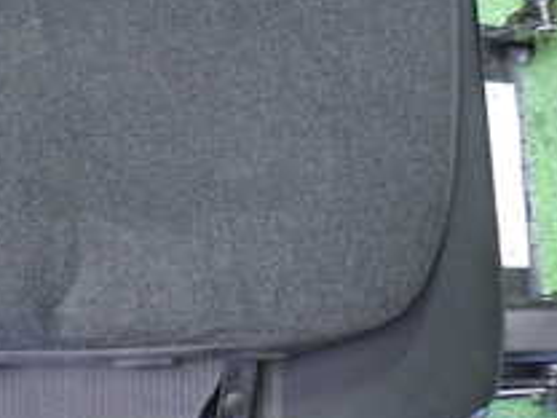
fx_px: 1159
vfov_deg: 20.0
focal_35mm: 72
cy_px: 32
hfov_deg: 26.6
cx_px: 118
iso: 500
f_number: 2
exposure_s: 1/30
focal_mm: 4.5
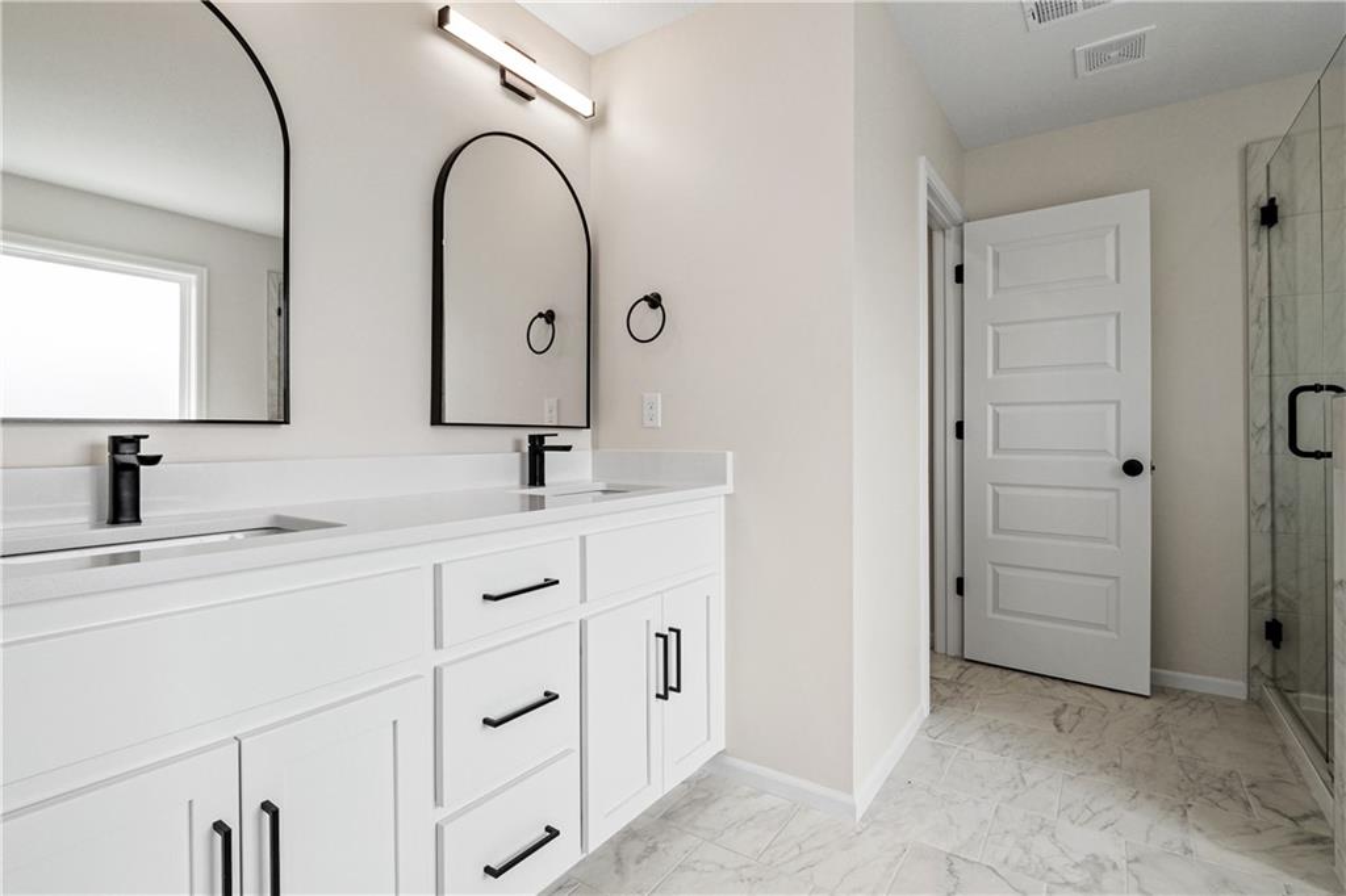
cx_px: 673
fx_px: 598
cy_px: 448
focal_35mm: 16
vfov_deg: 73.7
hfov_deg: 96.8
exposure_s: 1/125
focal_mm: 8
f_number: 6.3
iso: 400
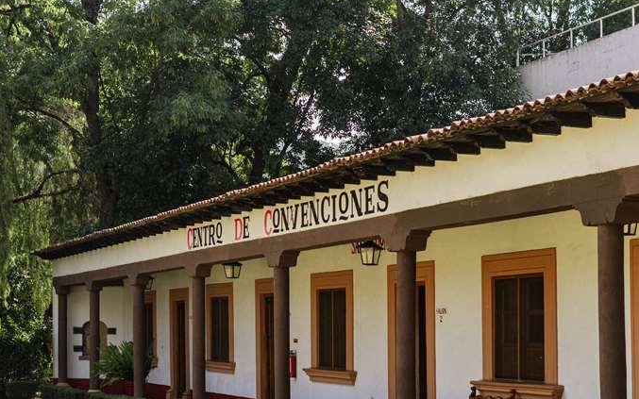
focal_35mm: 77
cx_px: 320
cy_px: 188
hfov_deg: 26.8
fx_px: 1341
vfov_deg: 16.9
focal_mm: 50
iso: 125
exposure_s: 1/250
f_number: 3.5
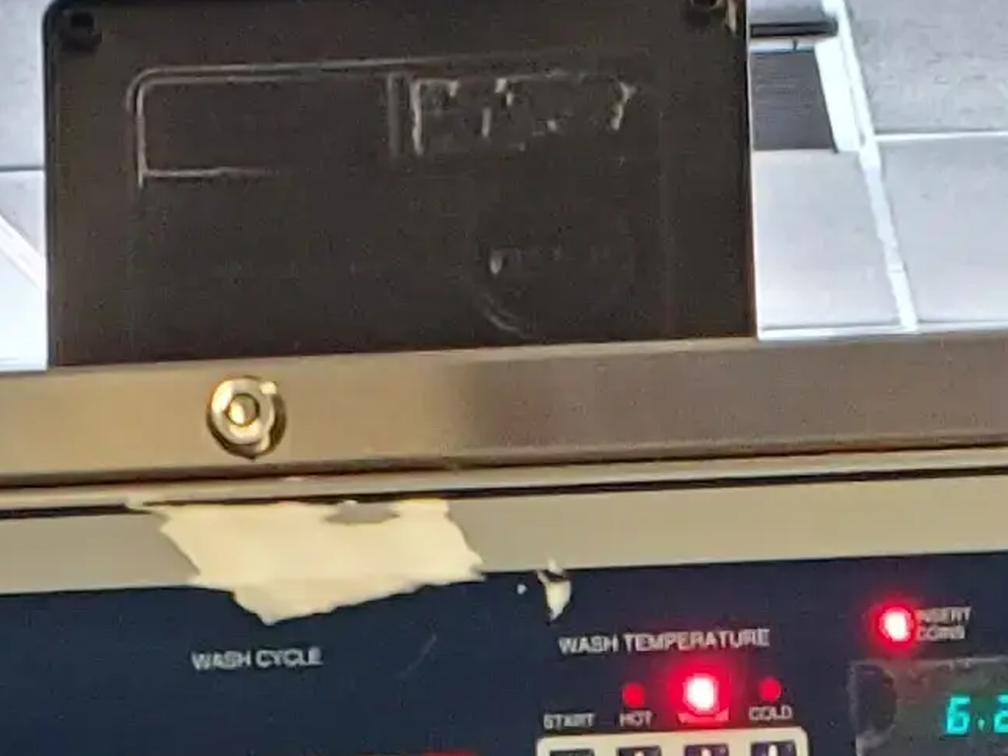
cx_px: 1365
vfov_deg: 8.2
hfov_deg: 11.7
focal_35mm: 163
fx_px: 4746
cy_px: 1994
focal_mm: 4.3
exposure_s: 1/40
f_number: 2.4
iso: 320
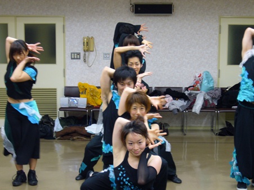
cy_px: 95
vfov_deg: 21.0
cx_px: 127
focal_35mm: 70
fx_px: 513
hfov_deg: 27.8
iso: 125
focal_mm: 11.5
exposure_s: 1/15
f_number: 4
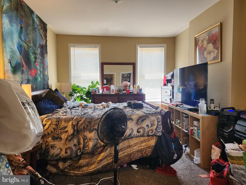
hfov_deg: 73.9
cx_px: 123
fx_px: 163
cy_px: 92
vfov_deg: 58.9
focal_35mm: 23
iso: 200
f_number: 1.8
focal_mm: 6.4
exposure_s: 1/120
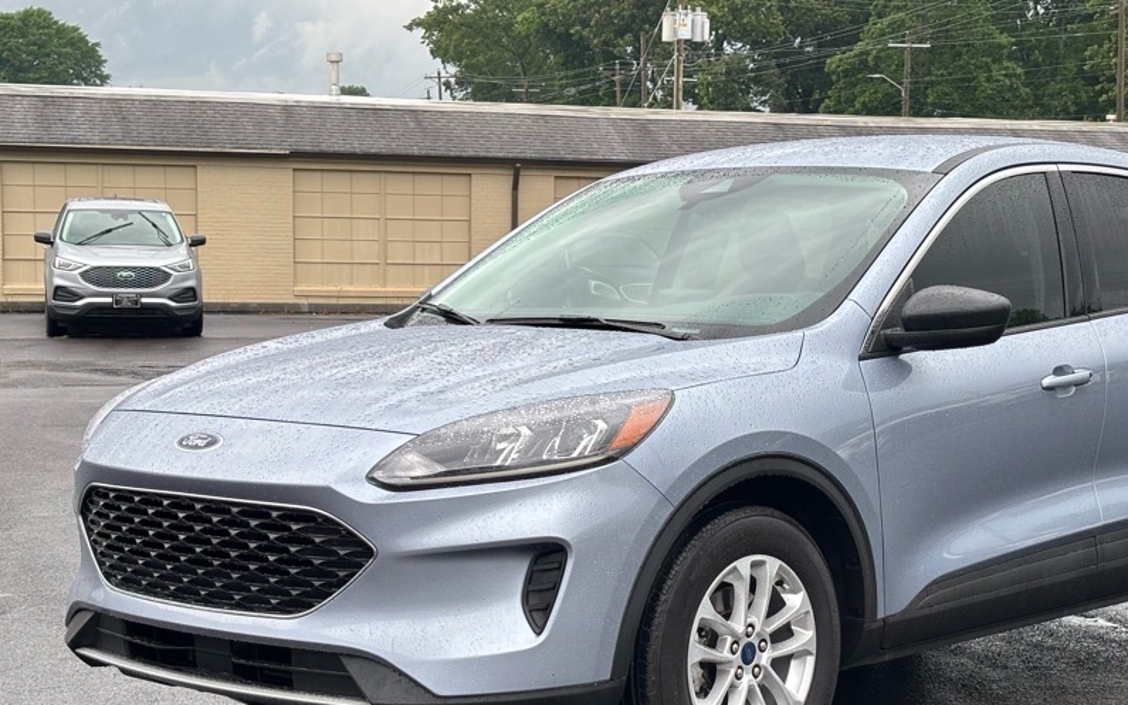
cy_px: 465
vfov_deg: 18.3
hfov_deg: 28.9
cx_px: 682
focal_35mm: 71
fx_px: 2183
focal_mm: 5.96
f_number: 1.6
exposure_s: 1/166
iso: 40
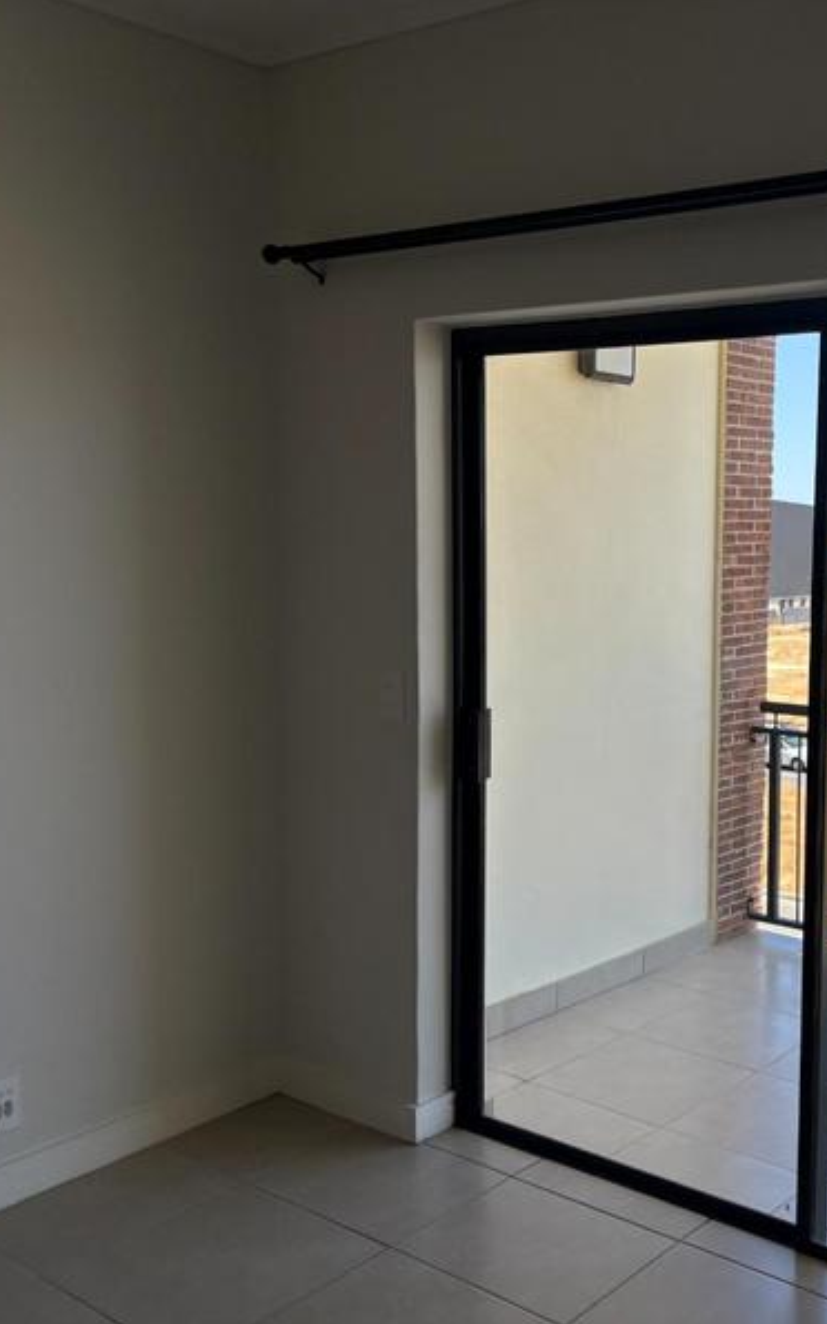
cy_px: 662
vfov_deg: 52.8
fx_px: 1336
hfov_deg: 33.2
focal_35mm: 37
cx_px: 682
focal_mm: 5.96
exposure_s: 1/1364
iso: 50
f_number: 1.6
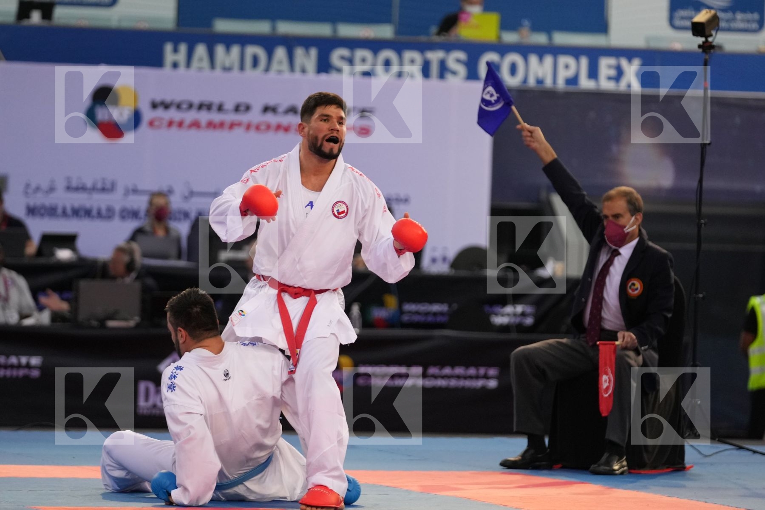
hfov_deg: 8.3
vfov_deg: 5.6
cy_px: 255
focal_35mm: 247
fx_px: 5248
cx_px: 382
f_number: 2.8
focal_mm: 165
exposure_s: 1/1000
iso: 2000
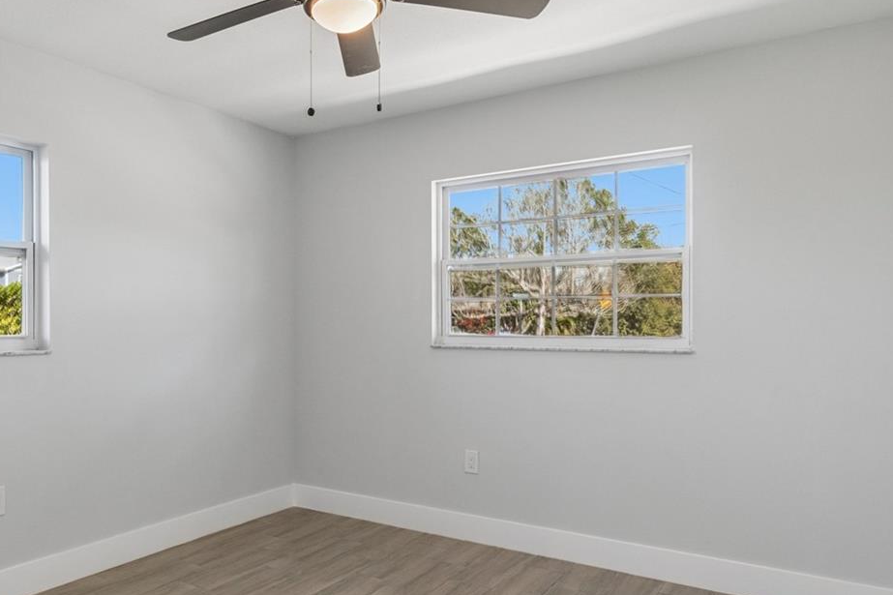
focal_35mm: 26
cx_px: 317
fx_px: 645
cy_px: 333
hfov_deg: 68.0
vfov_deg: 49.4
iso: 640
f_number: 7.1
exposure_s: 1/60
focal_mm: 10
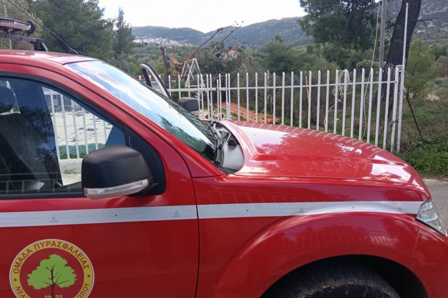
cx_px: 220
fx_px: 361
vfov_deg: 44.9
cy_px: 138
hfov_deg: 63.7
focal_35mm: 29
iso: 50
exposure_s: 1/174
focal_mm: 3.98
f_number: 2.8
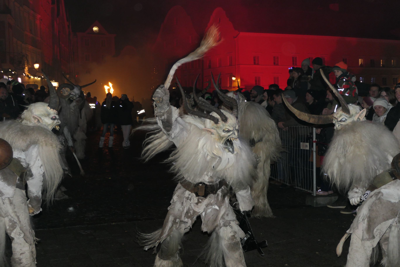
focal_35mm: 48
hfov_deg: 41.1
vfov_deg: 28.1
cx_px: 200
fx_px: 533
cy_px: 134
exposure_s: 1/60
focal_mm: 17.5
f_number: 3.5
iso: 800
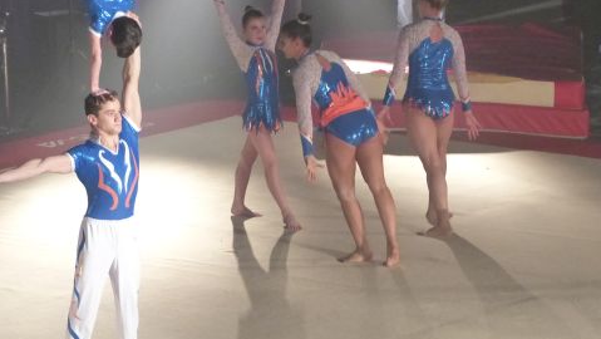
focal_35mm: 283
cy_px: 151
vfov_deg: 4.3
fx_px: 4512
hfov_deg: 7.6
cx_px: 312
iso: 1250
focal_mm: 44.8
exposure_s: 1/100
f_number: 2.8
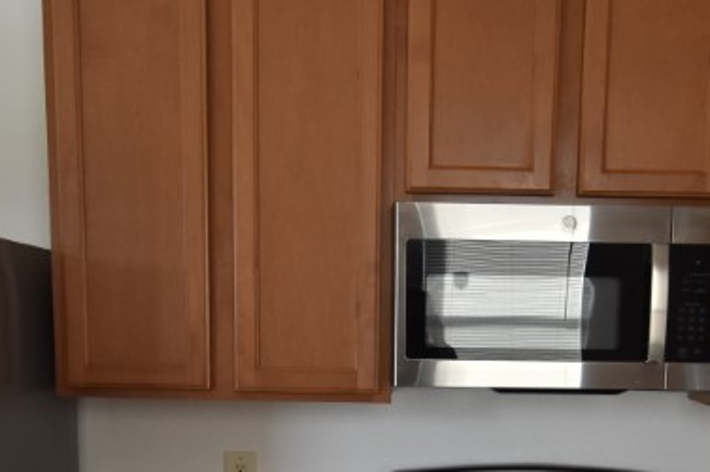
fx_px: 906
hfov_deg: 42.6
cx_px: 429
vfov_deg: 27.9
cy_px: 442
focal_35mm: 46
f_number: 3.5
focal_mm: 10
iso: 800
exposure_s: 1/750
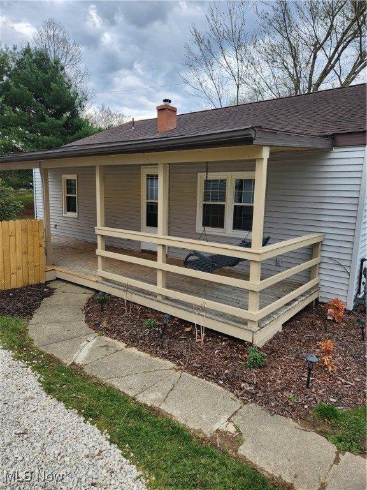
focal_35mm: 23
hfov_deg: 58.9
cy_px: 245
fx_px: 325
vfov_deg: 73.9
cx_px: 184
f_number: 1.8
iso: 20
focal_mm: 5.4
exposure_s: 1/200
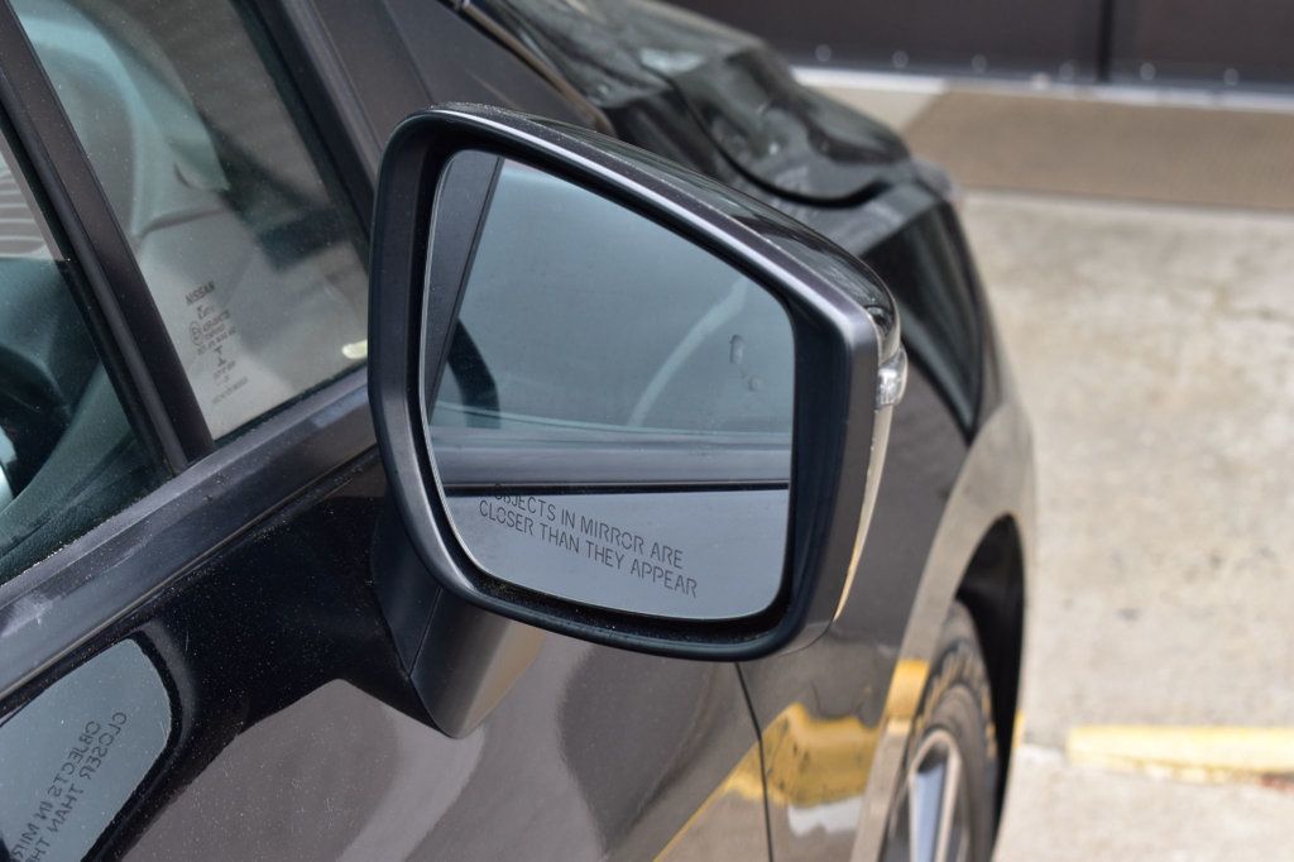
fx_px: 2695
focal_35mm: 75
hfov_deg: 27.0
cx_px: 647
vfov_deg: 18.2
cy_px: 431
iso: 400
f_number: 9
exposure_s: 1/100
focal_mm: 50
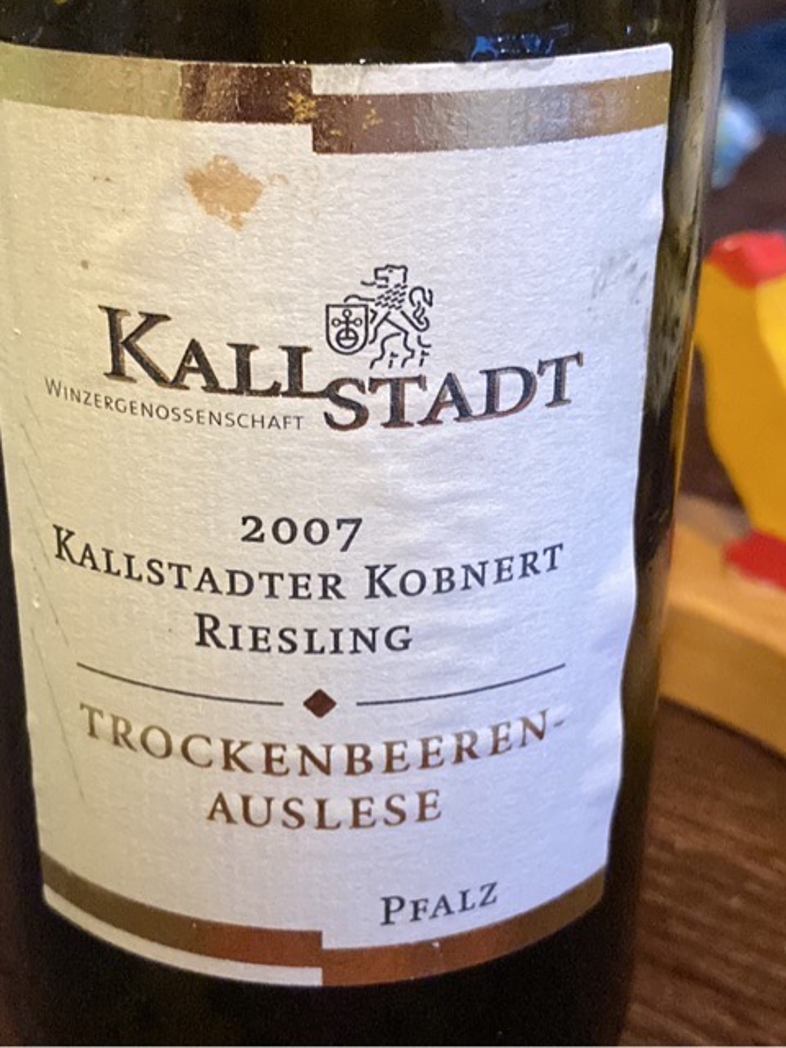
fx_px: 1938
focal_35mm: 64
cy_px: 524
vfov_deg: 30.3
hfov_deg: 22.9
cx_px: 393
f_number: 1.8
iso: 800
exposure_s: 1/50
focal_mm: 3.99
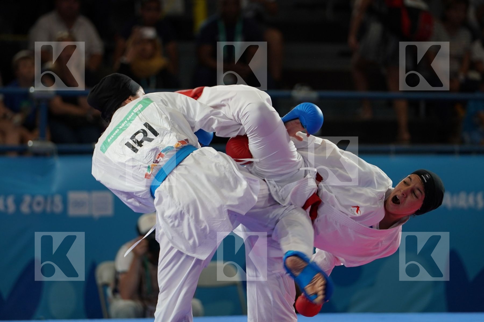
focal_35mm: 243
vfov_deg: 5.7
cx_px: 242
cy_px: 161
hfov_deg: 8.5
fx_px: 3267
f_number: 2.8
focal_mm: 162
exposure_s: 1/500
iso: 500
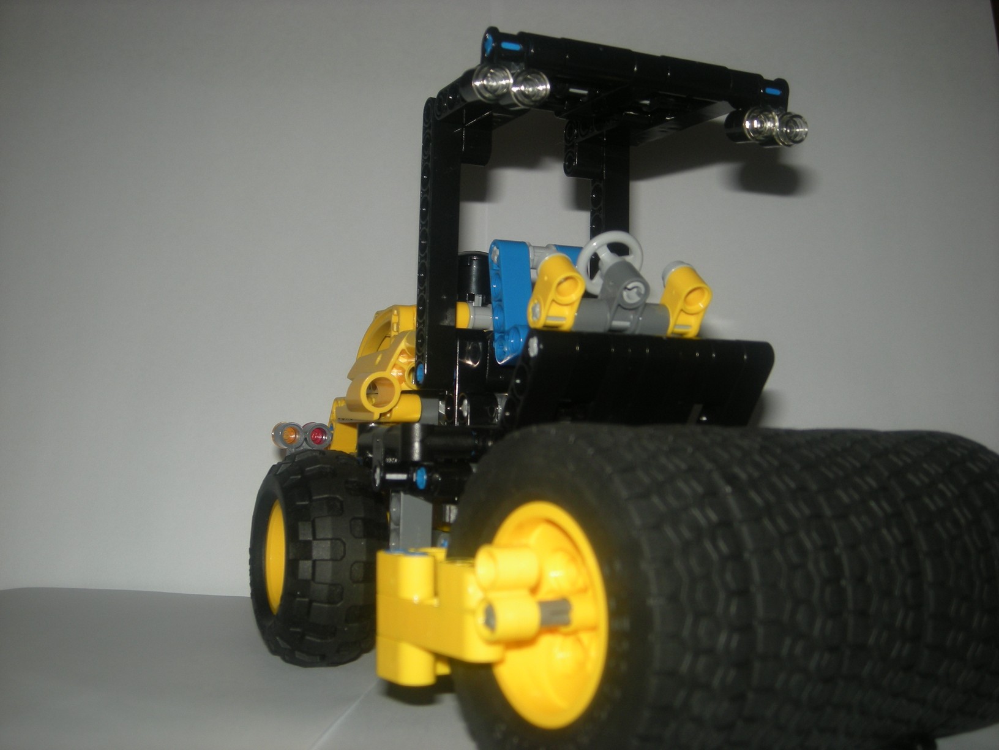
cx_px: 500
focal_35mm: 44
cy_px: 375
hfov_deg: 42.9
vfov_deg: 32.9
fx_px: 1270
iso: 64
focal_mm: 7.1
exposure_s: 1/60
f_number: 6.1
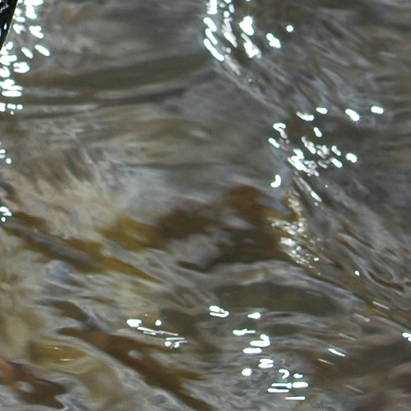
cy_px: -461
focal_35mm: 401
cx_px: -141
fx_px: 5387
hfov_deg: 4.4
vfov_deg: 4.3
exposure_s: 1/200
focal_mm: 70
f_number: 10
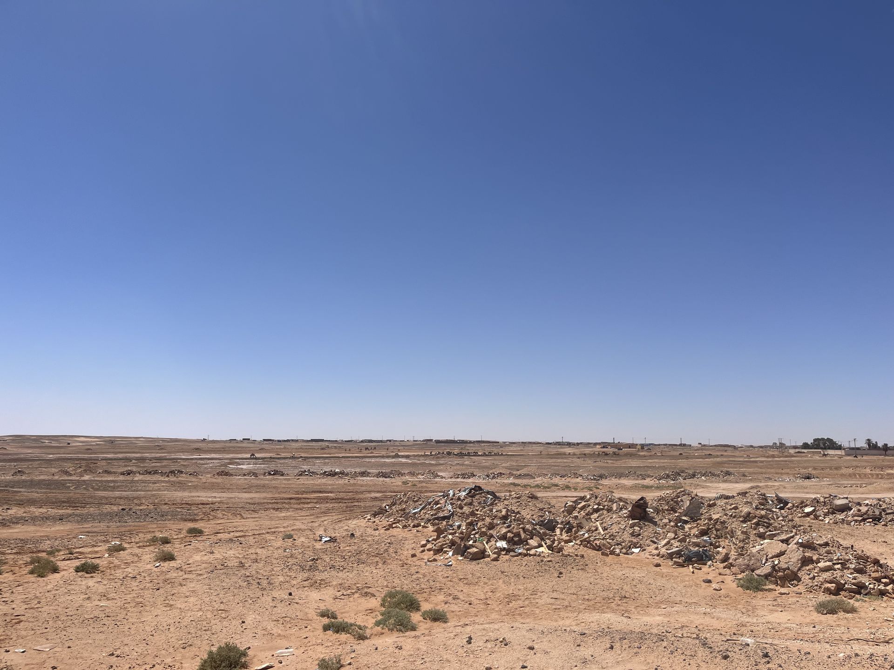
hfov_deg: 67.3
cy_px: 335
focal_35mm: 26
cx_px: 447
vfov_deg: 53.1
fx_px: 671
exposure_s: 1/7874
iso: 50
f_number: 1.6
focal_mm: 5.1
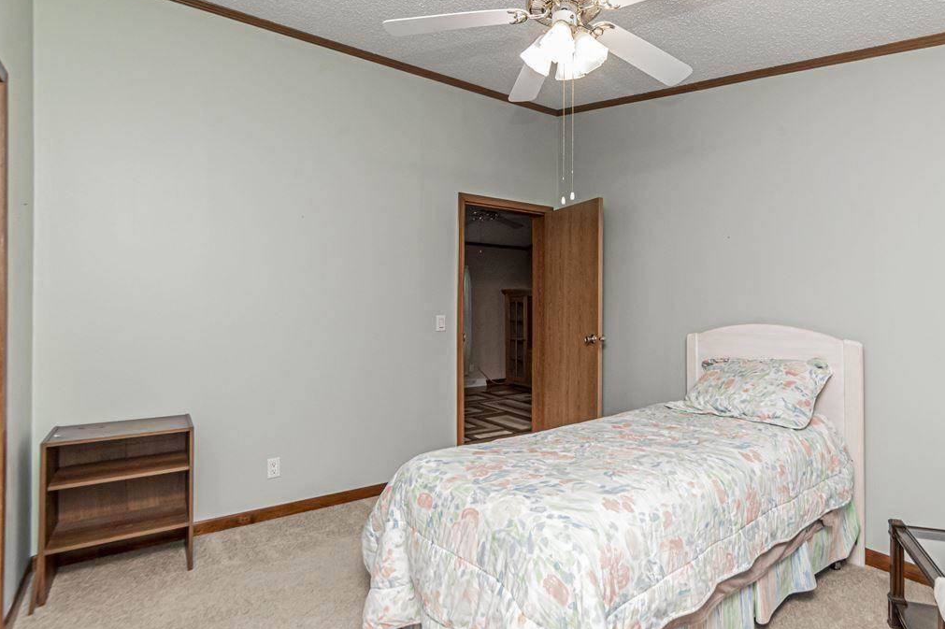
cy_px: 298
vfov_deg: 64.5
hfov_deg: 86.0
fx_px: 498
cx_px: 559
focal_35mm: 19
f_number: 14
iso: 1250
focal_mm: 10
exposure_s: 1/60
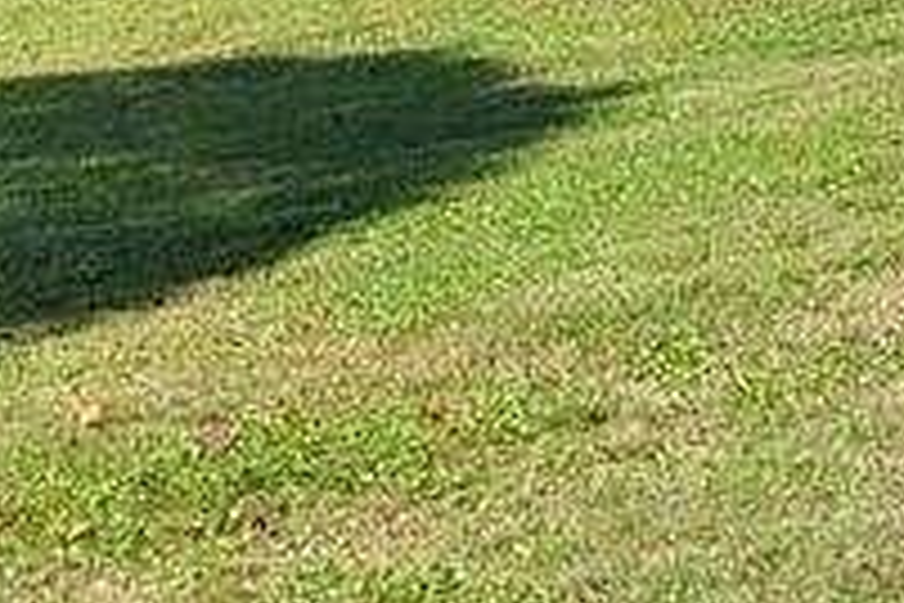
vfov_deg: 9.8
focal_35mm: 138
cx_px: 1336
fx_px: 3465
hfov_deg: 14.0
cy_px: -180
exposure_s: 1/1286
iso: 40
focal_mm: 5.4
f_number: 1.8
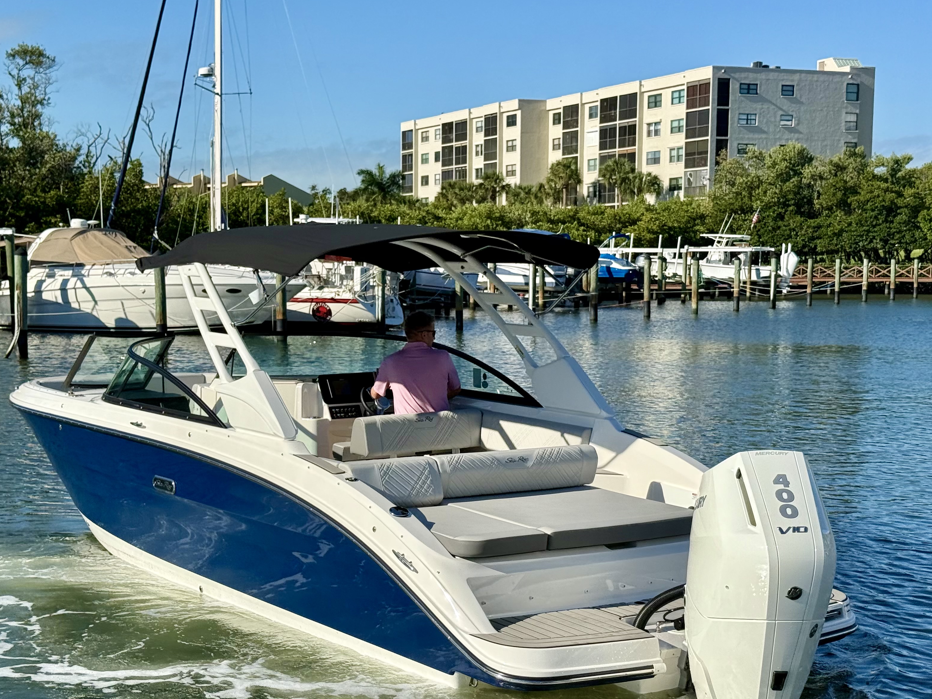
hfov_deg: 31.2
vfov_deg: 23.6
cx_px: 427
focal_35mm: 62
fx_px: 1669
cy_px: 429
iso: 64
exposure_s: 1/7143
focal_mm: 6.76
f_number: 1.78
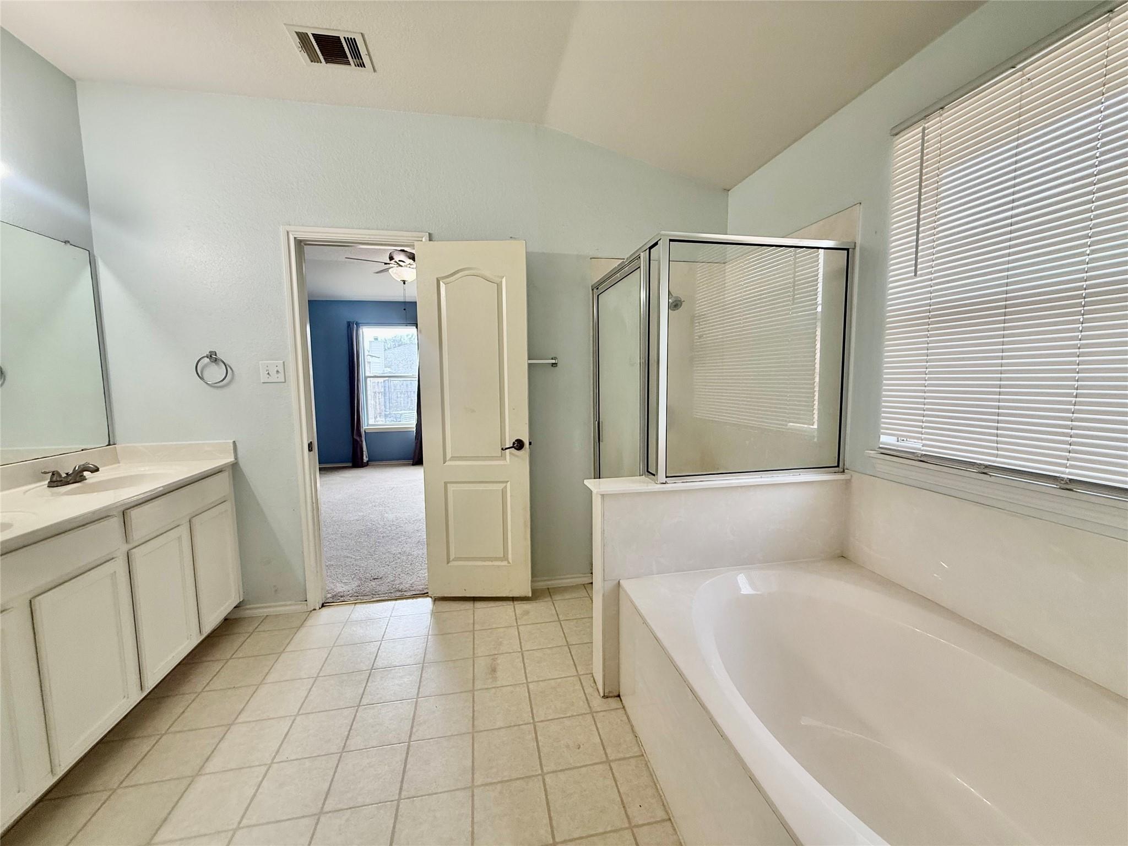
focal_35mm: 14
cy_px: 423
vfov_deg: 85.7
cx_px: 564
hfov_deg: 102.1
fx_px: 456
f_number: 2.2
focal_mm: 2.22
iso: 125
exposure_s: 1/120
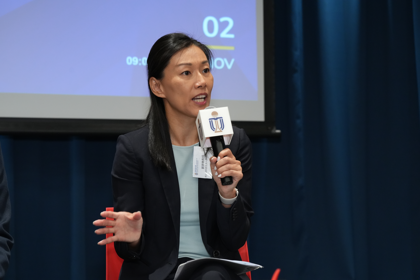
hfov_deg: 16.9
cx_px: 210
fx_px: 1412
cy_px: 140
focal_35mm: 121
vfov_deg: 11.3
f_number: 6.3
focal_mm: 121
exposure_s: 1/100
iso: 4000
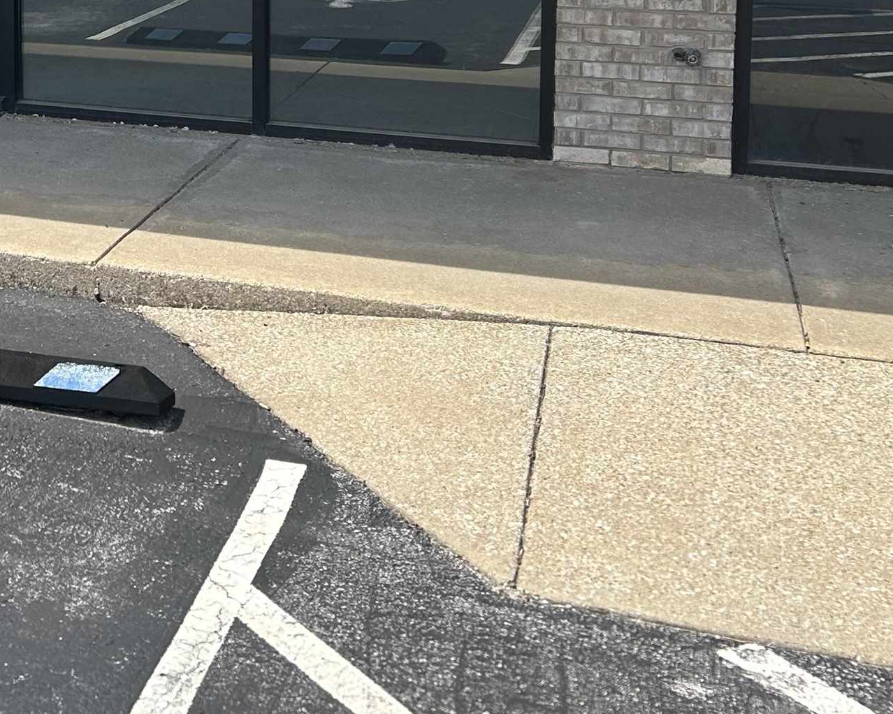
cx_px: -74
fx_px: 1612
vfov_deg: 23.3
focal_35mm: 61
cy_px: -87
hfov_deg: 28.3
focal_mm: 5.7
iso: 50
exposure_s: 1/2513
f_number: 1.5
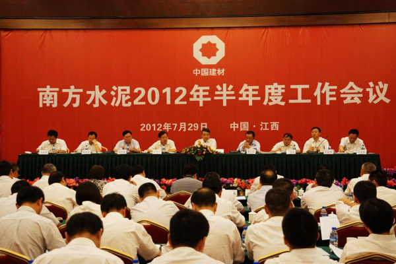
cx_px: 198
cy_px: 132
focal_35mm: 58
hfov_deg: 34.5
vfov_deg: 23.4
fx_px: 638
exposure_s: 1/60
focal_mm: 39
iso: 1000
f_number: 4.5
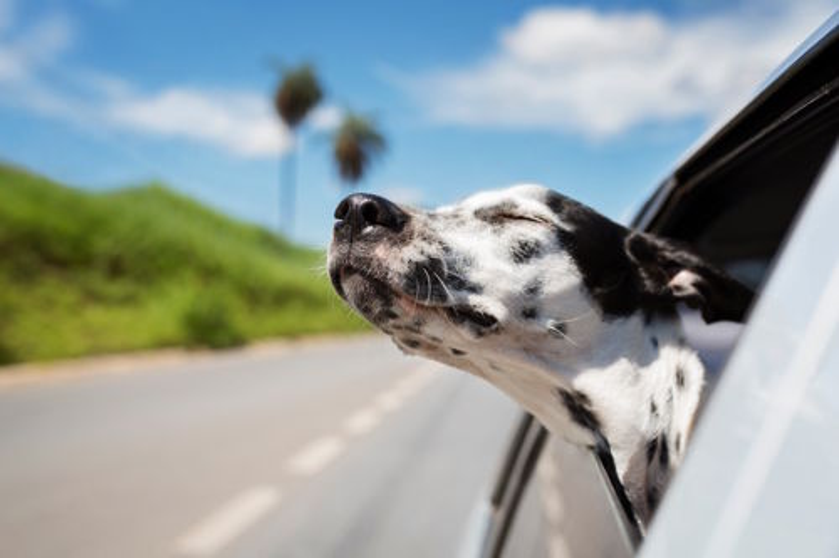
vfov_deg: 37.8
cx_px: 420
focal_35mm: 35
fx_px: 815
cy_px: 279
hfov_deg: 54.5
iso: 200
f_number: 4
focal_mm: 35
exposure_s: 1/1000
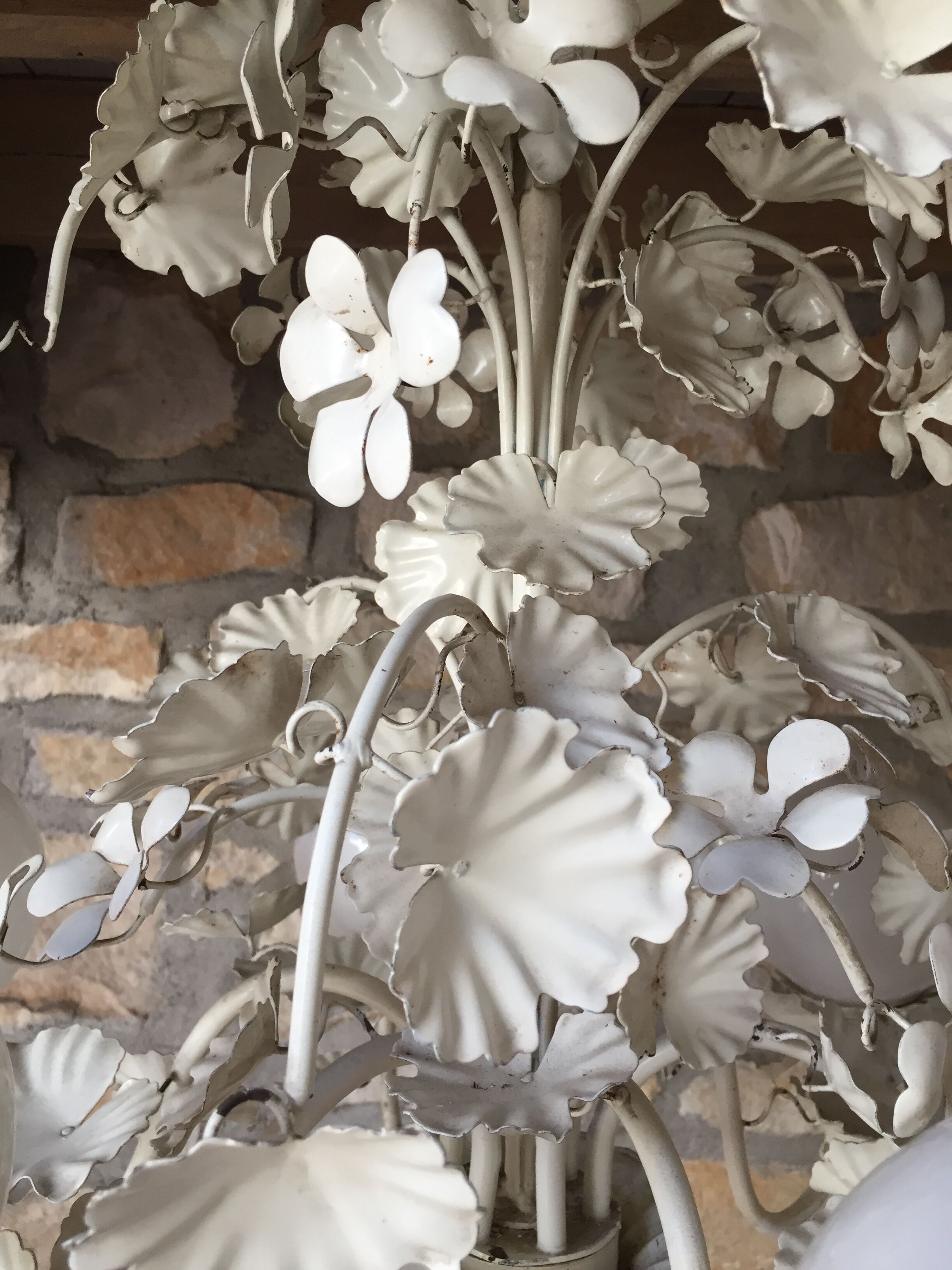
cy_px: 635
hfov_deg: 48.2
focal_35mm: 29
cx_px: 476
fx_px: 1063
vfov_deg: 61.7
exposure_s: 1/33
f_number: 2.2
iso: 40
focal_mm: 4.15
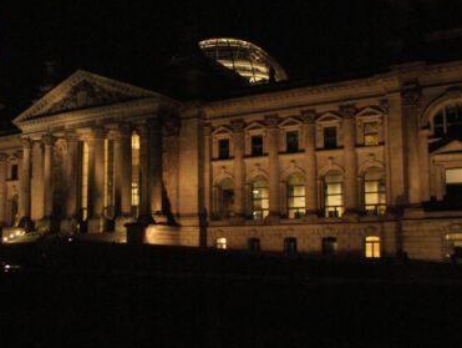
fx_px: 561
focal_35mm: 42
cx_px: 126
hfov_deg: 43.6
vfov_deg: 34.4
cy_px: 197
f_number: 3.5
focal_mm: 18
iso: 1600
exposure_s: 1/15
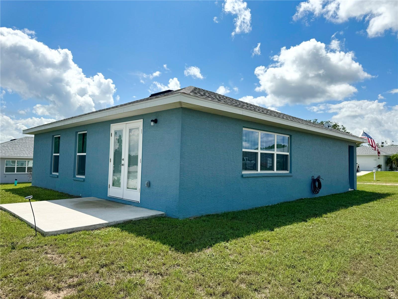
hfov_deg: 71.6
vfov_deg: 56.8
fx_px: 276
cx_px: 199
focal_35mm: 24
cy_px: 150
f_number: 1.78
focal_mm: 6.76
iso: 80
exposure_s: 1/9009
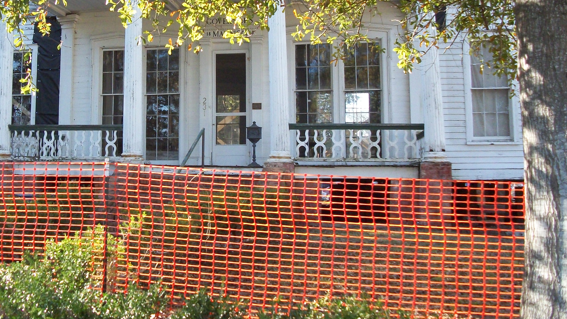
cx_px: 213
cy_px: 109
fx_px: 692
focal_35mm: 46
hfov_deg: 44.2
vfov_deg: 25.8
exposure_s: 1/500
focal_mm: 5.7
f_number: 2.9
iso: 256
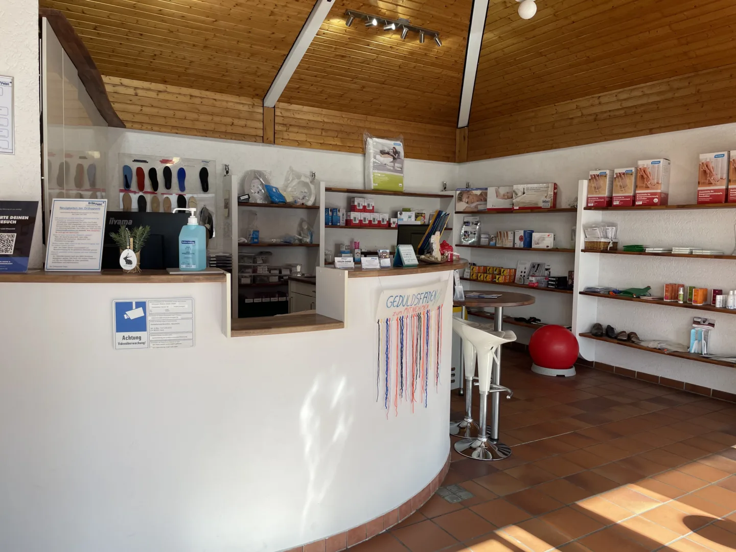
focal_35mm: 26
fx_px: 553
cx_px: 368
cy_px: 276
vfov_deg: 53.1
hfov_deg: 67.3
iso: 32
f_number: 1.6
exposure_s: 1/300
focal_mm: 4.2
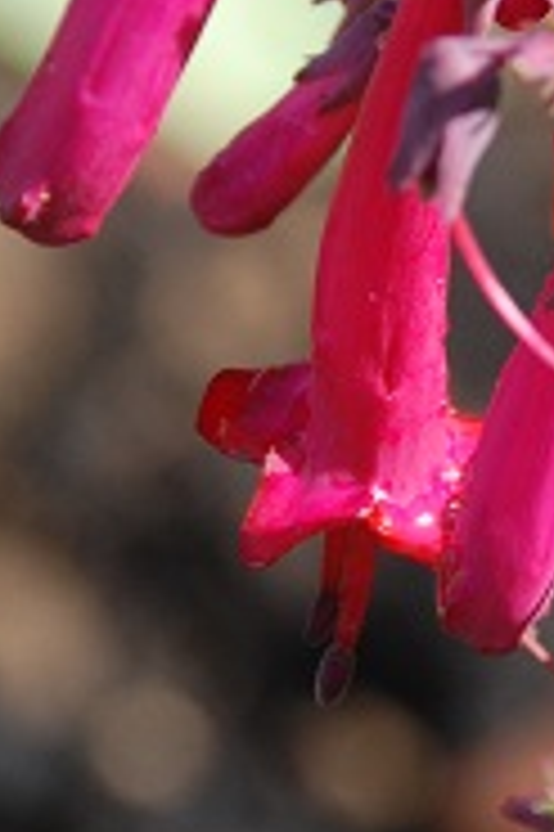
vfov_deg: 3.5
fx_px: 13482
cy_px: 661
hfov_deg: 2.4
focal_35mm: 583
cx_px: 734
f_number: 5.6
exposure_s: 1/500
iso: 400
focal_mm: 120
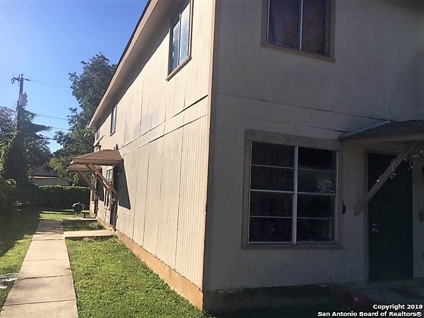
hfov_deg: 61.7
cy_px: 159
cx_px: 212
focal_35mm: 29
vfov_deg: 48.2
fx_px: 355
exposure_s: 1/2024
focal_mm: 4.15
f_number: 2.2
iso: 25
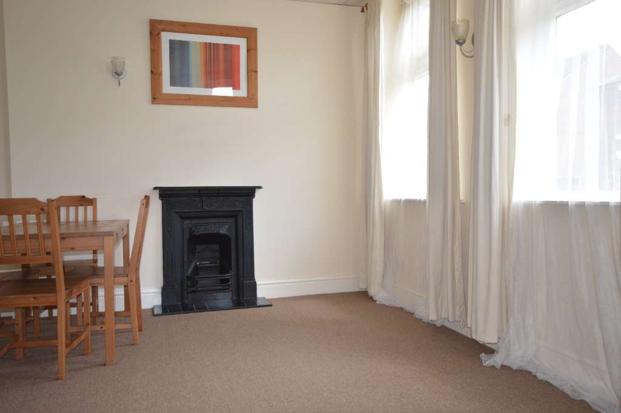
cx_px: 310
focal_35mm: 30
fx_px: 517
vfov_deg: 43.5
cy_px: 206
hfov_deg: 62.0
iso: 400
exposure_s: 1/80
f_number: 5.6
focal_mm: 20
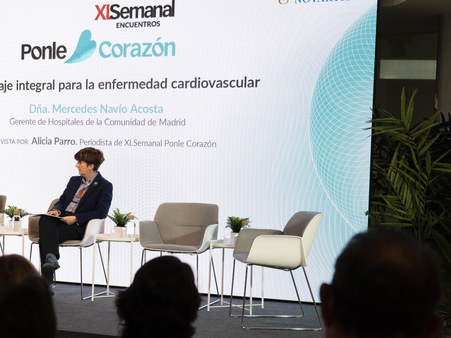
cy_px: 198
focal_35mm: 65
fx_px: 847
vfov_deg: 22.6
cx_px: 123
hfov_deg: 29.4
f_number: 4
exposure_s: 1/160
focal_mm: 44
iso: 640
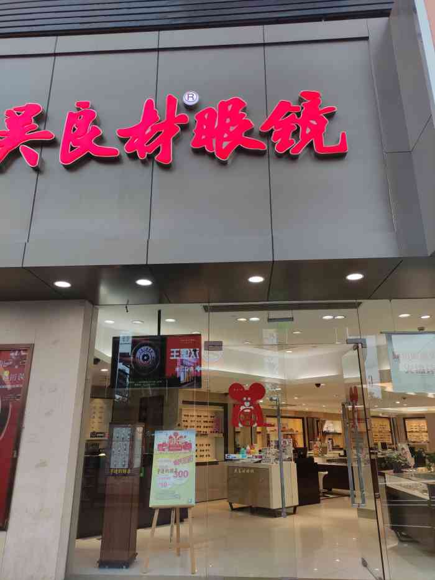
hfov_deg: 54.9
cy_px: 290
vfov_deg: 69.4
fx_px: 418
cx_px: 218
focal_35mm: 25
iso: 51
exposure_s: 1/100
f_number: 1.89
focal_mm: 5.43
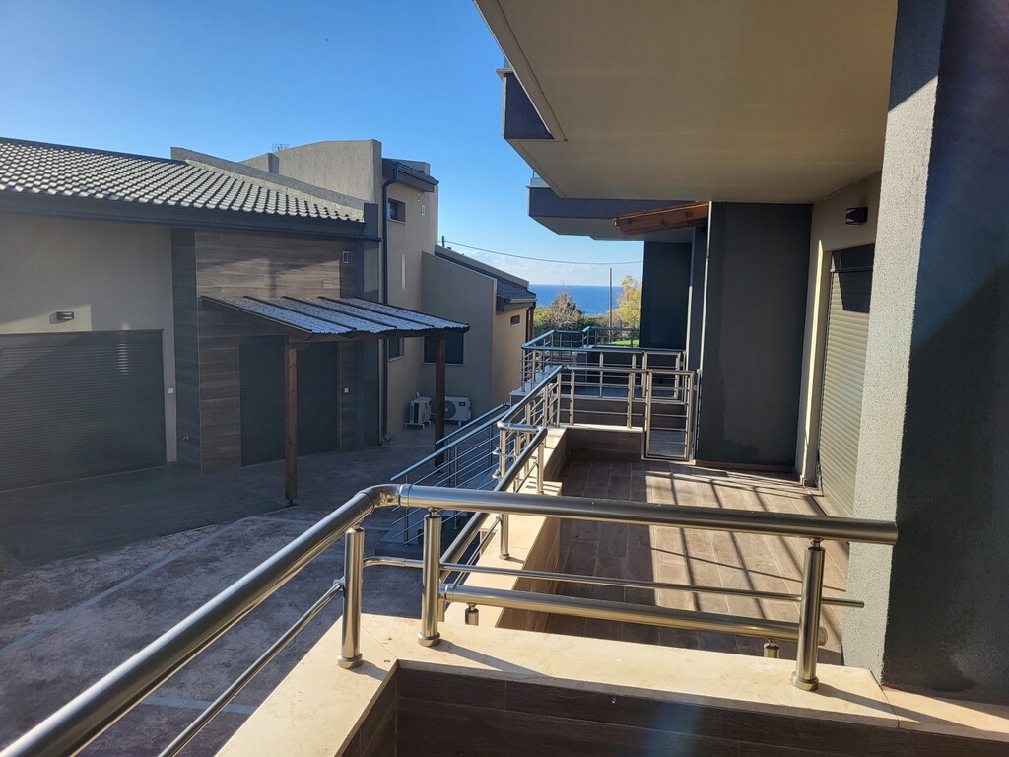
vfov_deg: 53.1
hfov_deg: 67.3
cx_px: 504
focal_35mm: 26
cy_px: 378
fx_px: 758
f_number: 1.8
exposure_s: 1/1488
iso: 40
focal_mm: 5.4
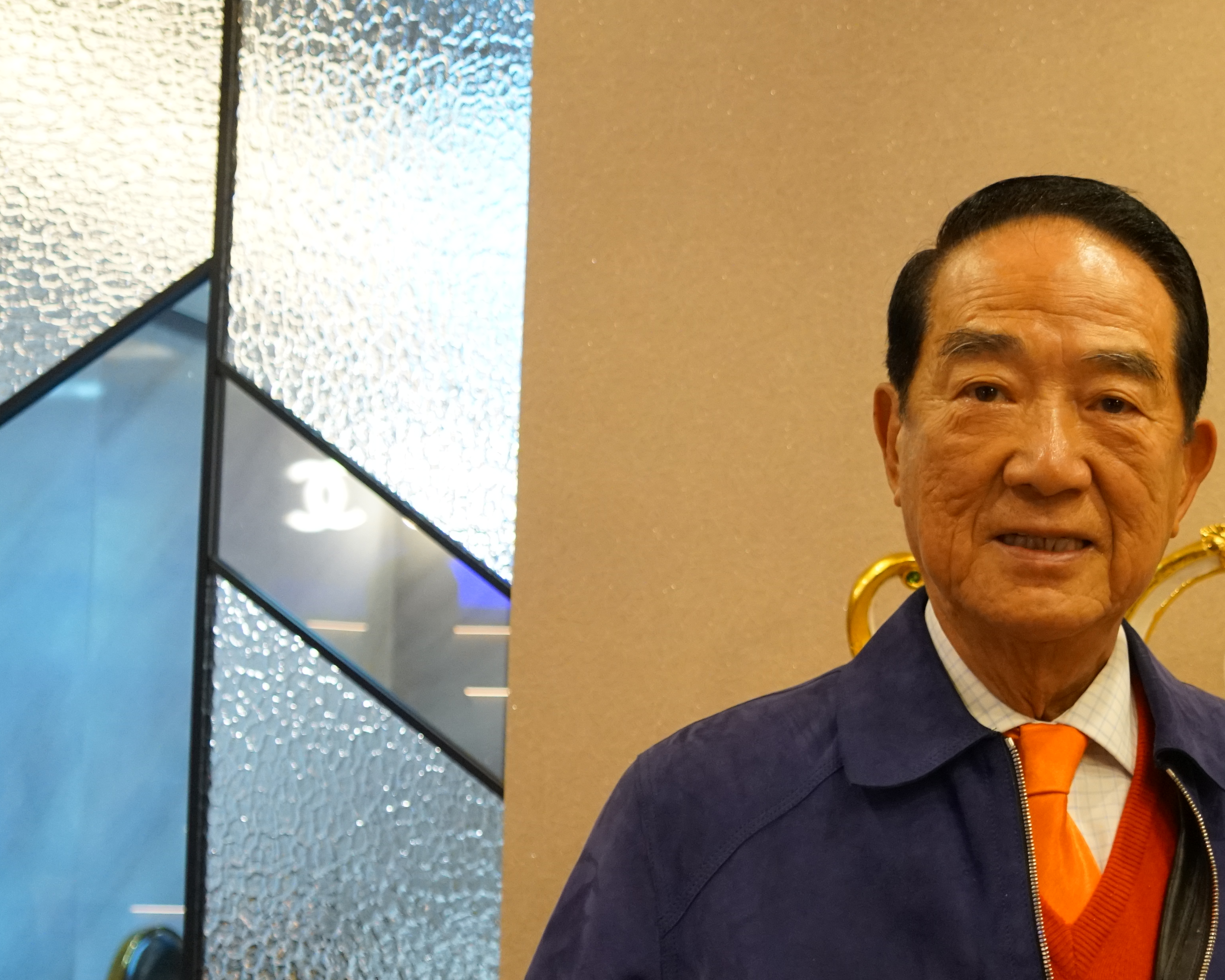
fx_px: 2103
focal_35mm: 58
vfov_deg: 26.1
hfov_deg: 29.7
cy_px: 624
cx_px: 1300
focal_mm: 24
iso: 2500
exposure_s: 1/160
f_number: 4
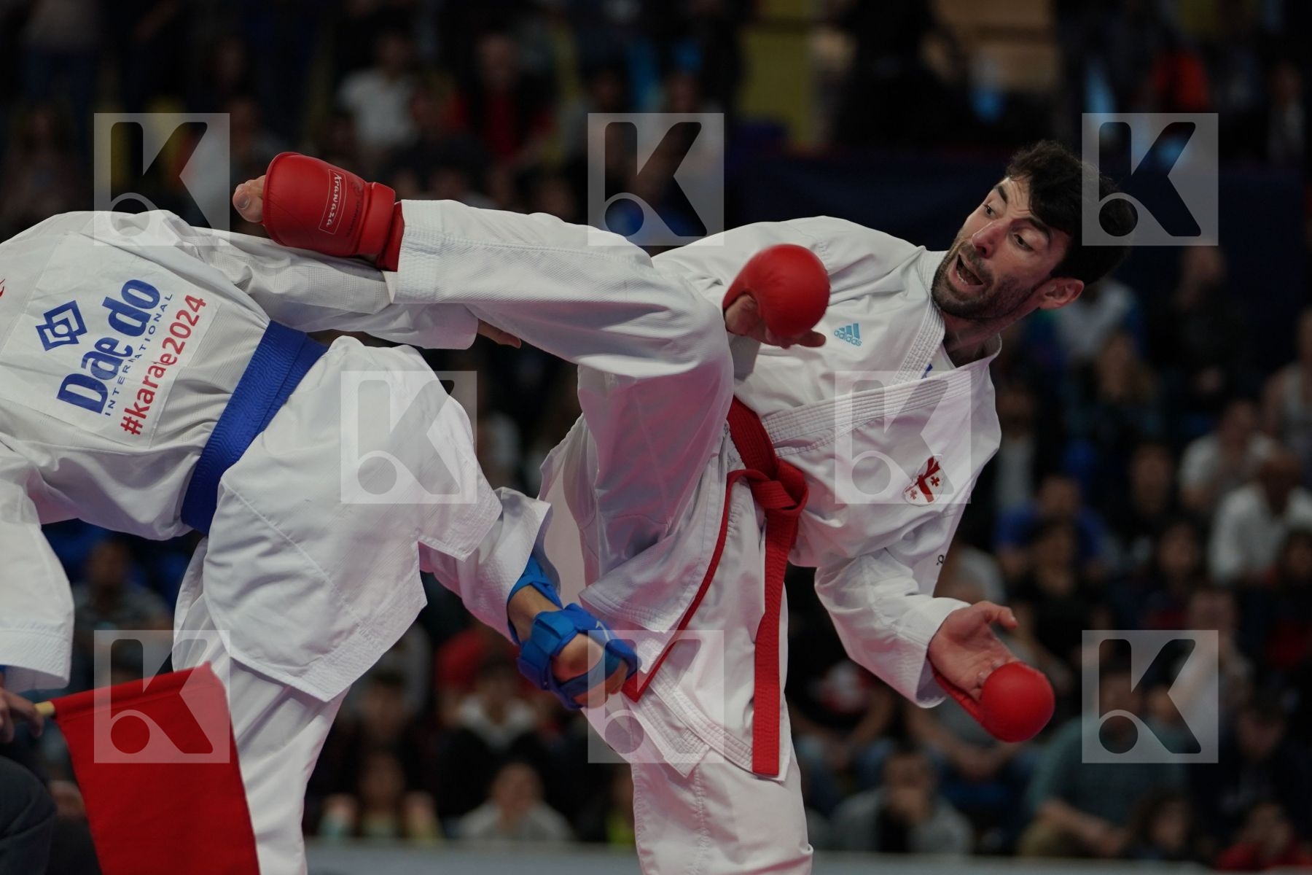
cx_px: 656
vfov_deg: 7.3
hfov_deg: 10.9
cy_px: 438
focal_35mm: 189
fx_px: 6887
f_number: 2.8
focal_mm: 126
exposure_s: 1/1000
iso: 800
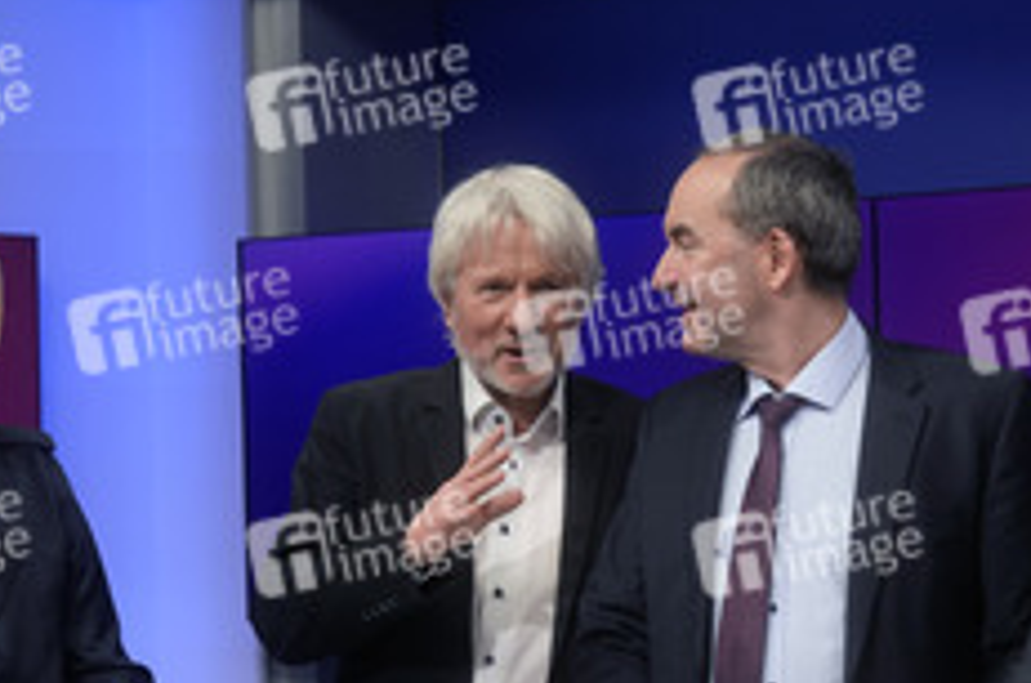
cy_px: 433
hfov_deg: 23.1
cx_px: 690
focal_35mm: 88
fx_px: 2515
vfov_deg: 15.4
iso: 640
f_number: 3.5
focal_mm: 30
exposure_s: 1/125
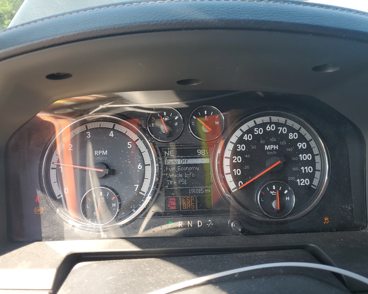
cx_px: 184
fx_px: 305
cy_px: 150
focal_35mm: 28
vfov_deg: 51.5
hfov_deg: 62.2
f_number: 1.5
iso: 50
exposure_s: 1/250
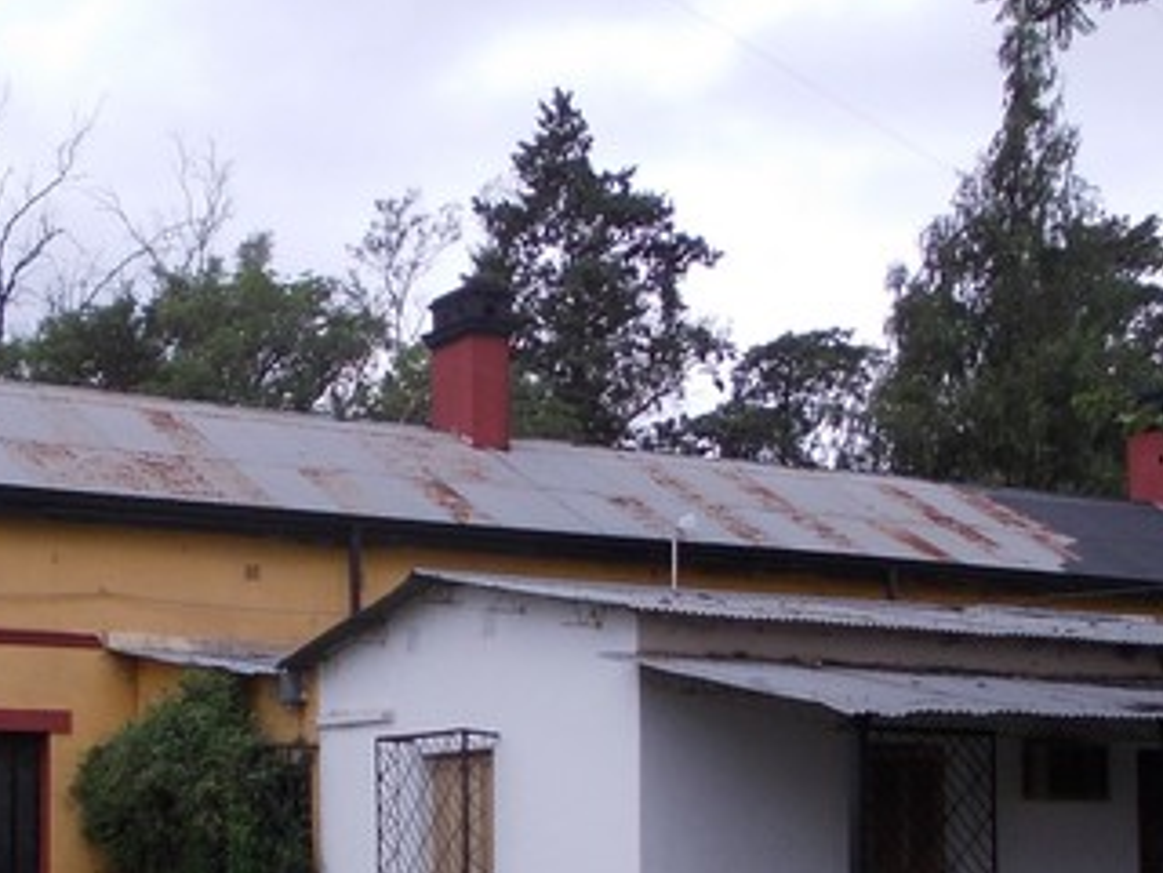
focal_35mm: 67
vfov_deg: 21.5
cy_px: 764
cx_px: 353
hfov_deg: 28.7
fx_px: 2251
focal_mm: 4
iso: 80
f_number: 2.7
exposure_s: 1/500
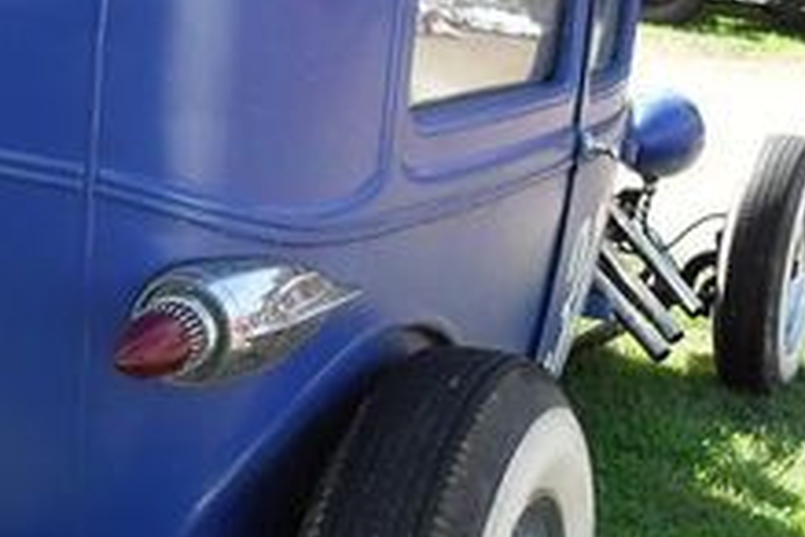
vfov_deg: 16.1
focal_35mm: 85
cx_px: 85
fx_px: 1901
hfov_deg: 23.3
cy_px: 257
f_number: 2.8
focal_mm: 6
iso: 80
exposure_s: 1/250
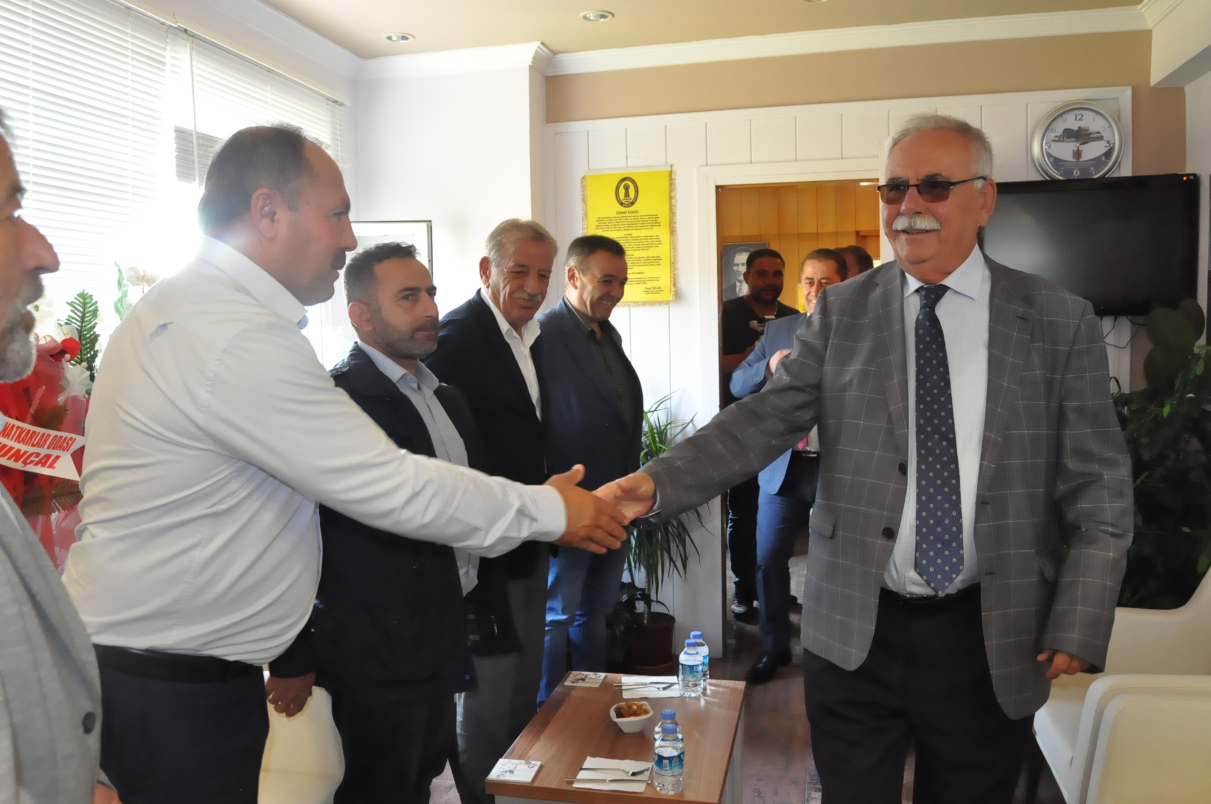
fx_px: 907
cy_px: 402
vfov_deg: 47.8
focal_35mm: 27
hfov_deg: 67.4
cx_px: 606
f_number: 5.6
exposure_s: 1/60
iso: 3200
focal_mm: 18
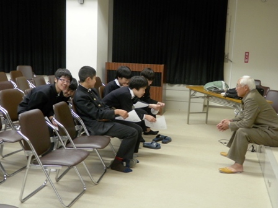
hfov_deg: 46.8
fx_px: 321
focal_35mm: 40
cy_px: 104
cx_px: 139
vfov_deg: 36.0
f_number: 3.7
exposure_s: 1/10
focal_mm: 7.3
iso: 200
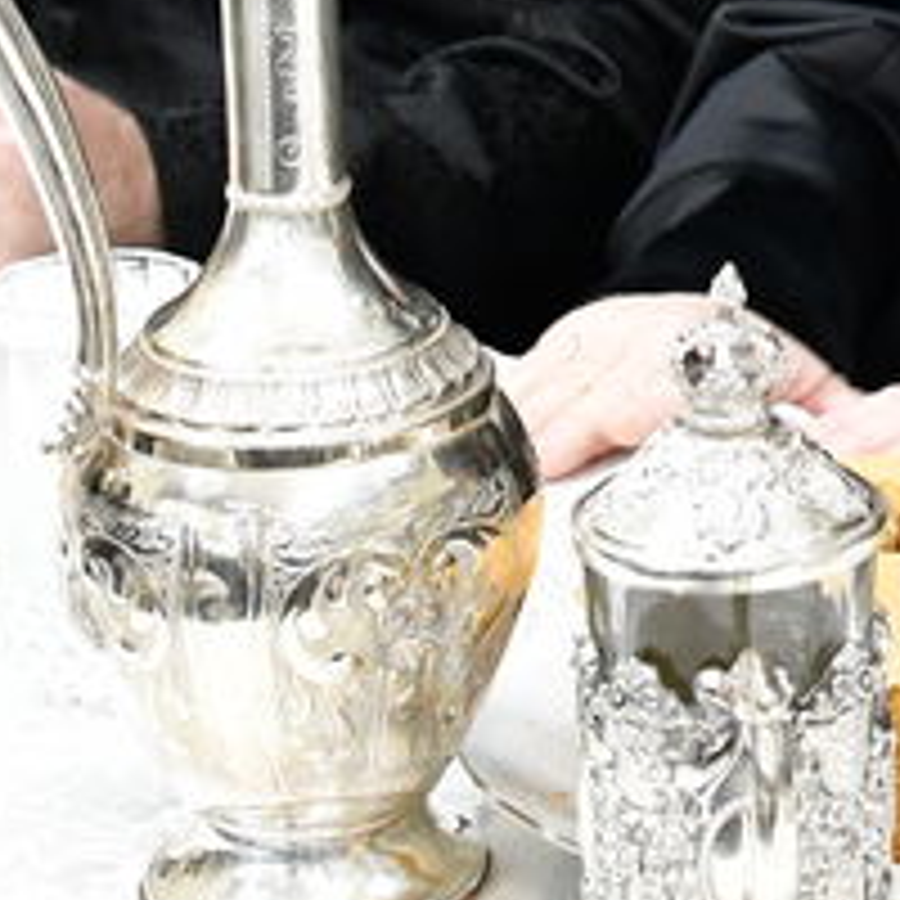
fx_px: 4206
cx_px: 1251
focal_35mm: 143
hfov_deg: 11.8
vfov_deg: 11.6
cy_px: -565
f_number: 5.6
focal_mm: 24
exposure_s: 1/100
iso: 2000
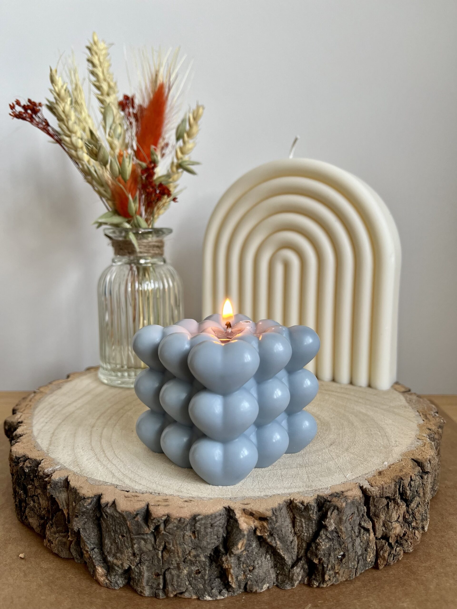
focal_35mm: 26
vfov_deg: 67.3
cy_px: 304
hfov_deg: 53.1
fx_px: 458
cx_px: 228
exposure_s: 1/122
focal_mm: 5.1
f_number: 1.6
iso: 64
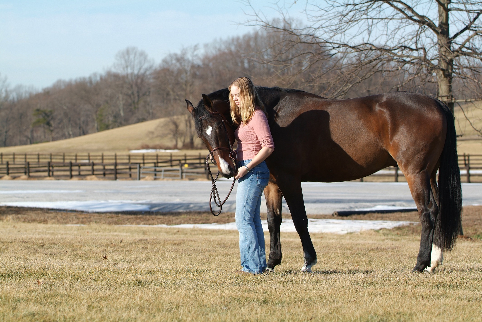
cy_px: 161
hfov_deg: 13.4
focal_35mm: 153
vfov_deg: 9.0
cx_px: 241
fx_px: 2051
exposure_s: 1/350
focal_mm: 102
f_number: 4.8
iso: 100
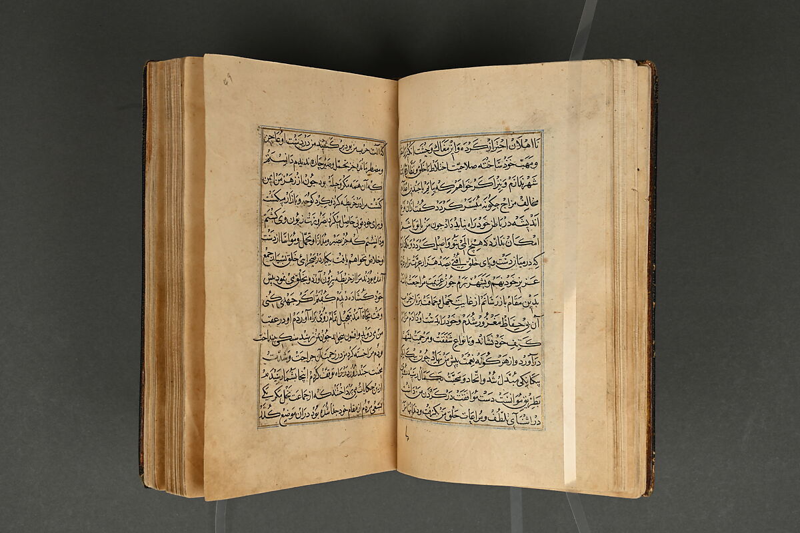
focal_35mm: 57
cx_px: 400
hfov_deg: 35.1
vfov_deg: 23.8
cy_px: 266
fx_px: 1267
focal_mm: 57
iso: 250
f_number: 13
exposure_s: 1/30
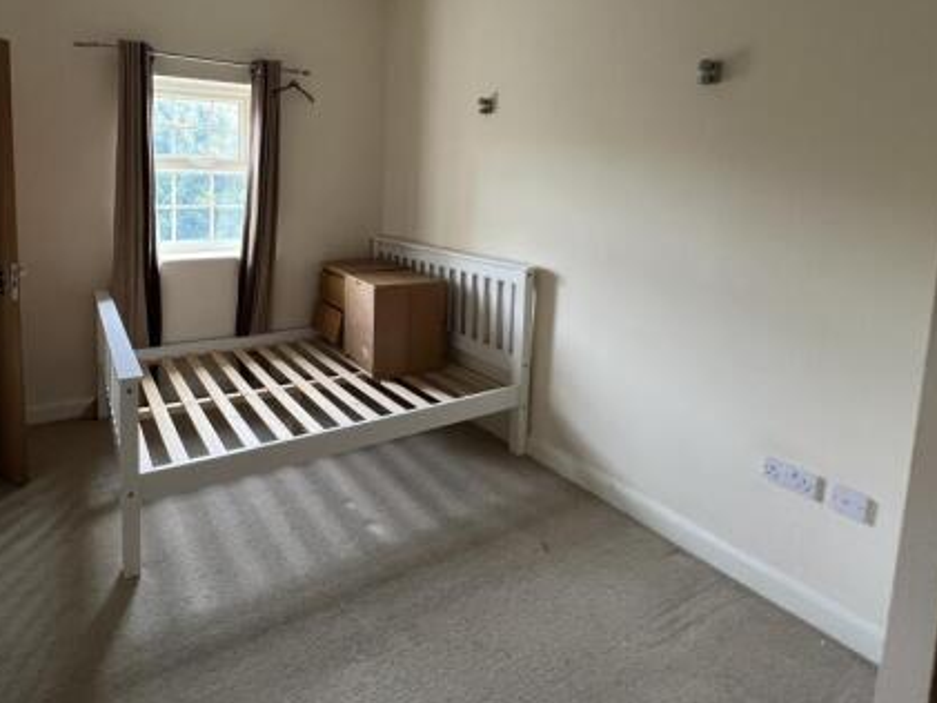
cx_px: 313
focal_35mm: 18
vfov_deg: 69.4
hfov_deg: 84.7
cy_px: 230
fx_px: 487
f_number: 1.8
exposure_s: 1/89
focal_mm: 1.57
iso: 250
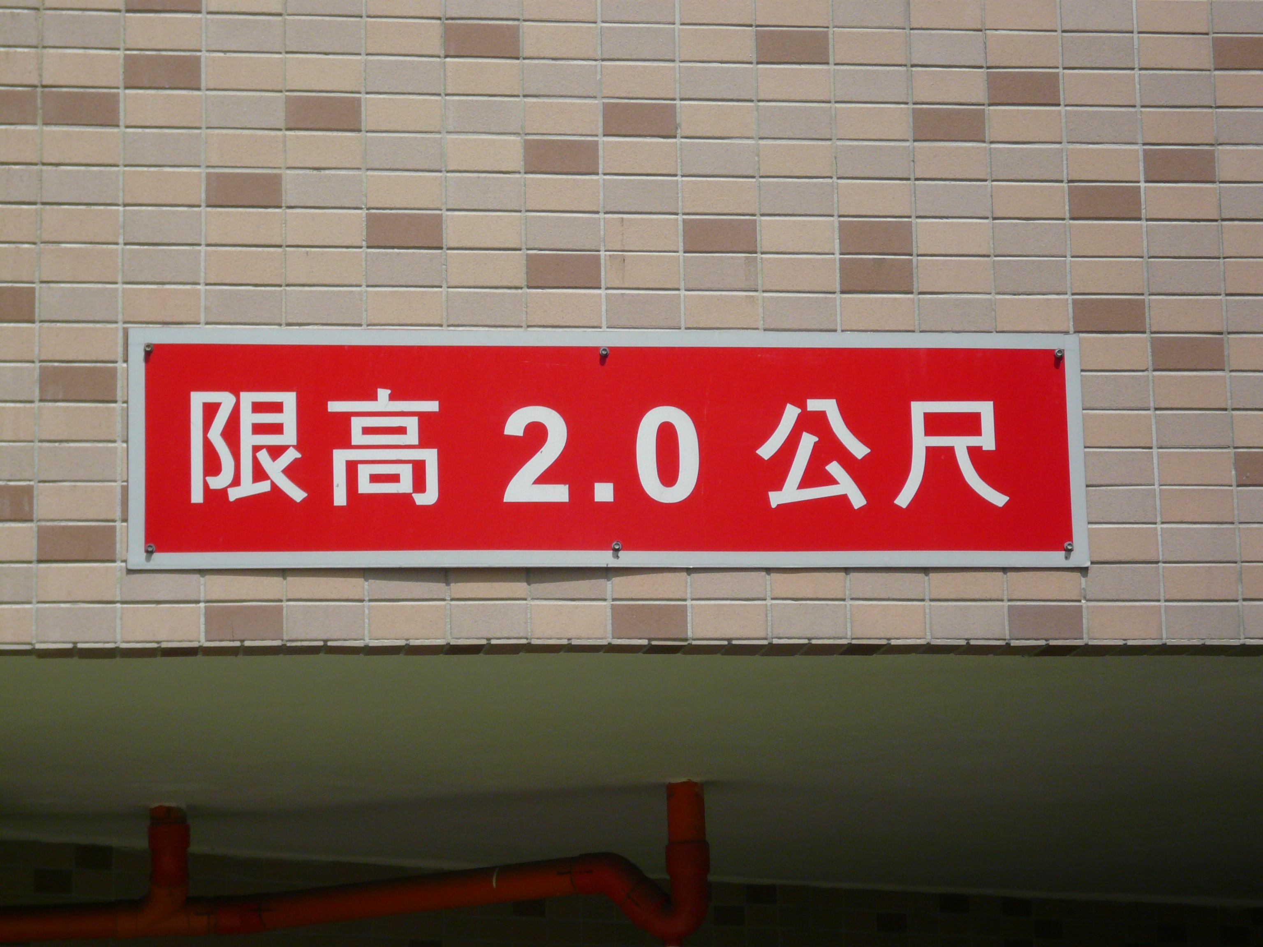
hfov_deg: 19.3
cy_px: 474
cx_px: 632
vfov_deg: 14.5
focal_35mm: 102
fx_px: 3722
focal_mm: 16.8
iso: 100
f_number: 5.6
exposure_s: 1/640
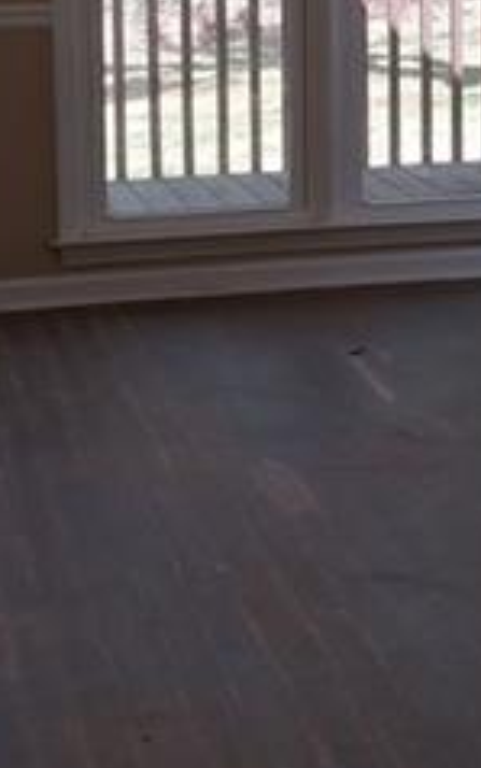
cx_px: 371
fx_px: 1864
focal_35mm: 89
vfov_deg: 22.6
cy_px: 45
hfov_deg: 14.6
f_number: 1.8
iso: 32
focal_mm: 4
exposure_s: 1/60
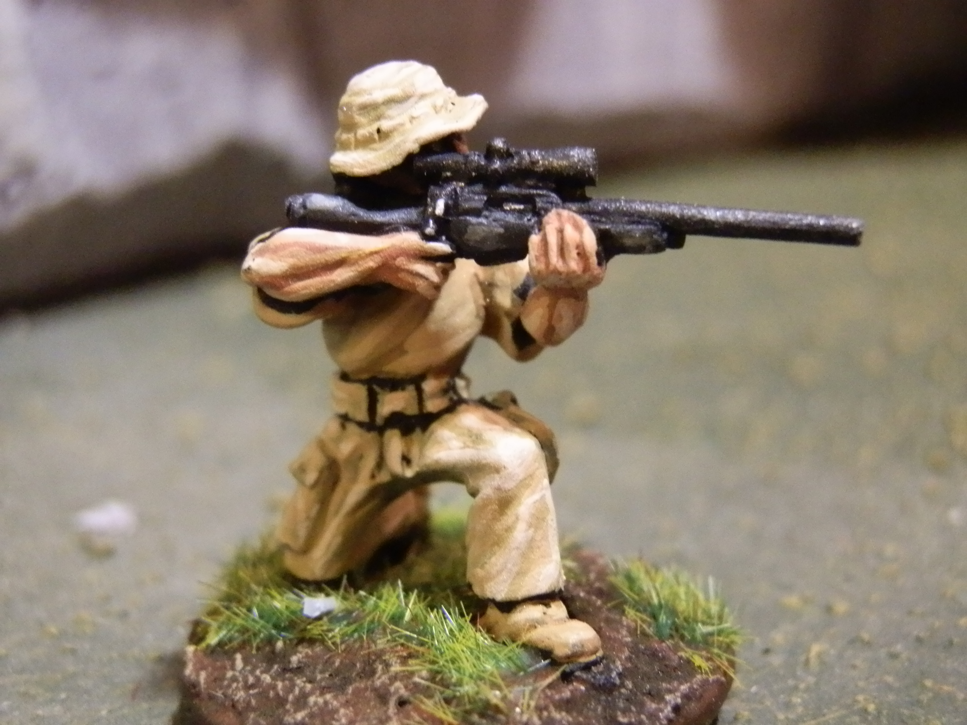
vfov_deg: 24.0
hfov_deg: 31.7
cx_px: 484
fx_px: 1704
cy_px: 362
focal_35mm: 61
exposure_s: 1/50
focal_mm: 10.99
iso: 800
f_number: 3.7
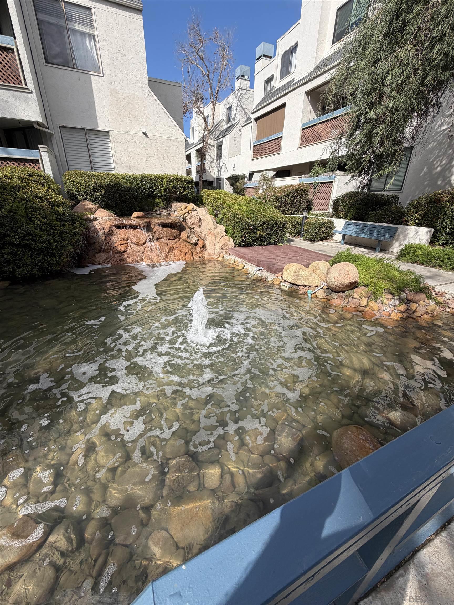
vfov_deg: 102.1
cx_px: 227
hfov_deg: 85.7
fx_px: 245
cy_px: 302
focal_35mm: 14
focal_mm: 2.22
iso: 25
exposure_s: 1/770
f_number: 2.2
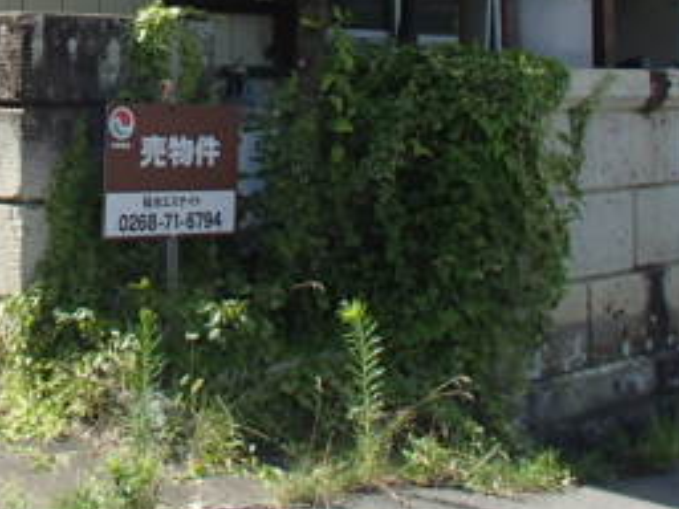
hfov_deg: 26.6
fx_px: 1373
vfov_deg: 19.9
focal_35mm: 70
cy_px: -72
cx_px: 34
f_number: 3.9
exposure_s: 1/400
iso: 100
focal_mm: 5
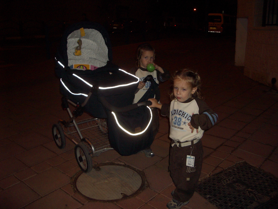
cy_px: 104
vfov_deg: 40.7
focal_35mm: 35
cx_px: 139
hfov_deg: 52.6
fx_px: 281
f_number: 2.6
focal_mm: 5.8
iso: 100
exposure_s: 1/60
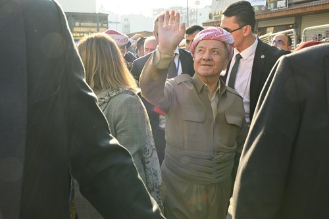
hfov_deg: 54.5
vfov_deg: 37.8
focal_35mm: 35
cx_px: 164
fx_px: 320
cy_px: 110
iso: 800
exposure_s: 1/320
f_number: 10
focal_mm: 35
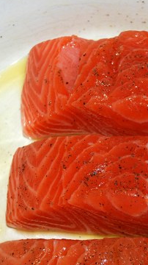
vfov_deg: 16.1
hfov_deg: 9.0
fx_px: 930
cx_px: 158
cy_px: 189
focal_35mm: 133
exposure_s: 1/60
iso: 200
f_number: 4.5
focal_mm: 38
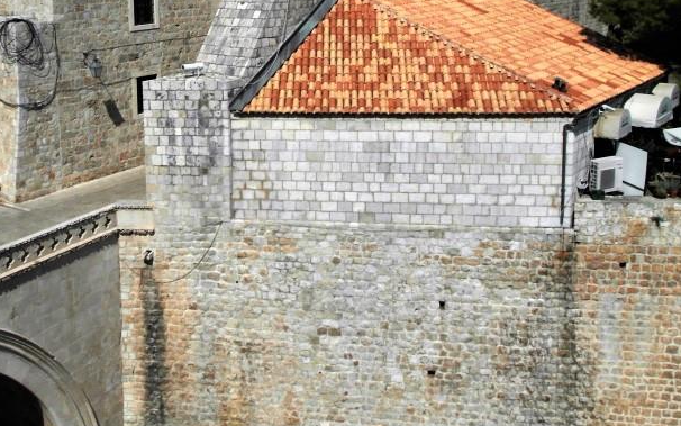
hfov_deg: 45.3
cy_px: 40
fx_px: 798
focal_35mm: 43
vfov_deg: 28.7
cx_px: 209
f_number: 6.7
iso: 200
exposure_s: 1/1500
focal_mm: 5.2
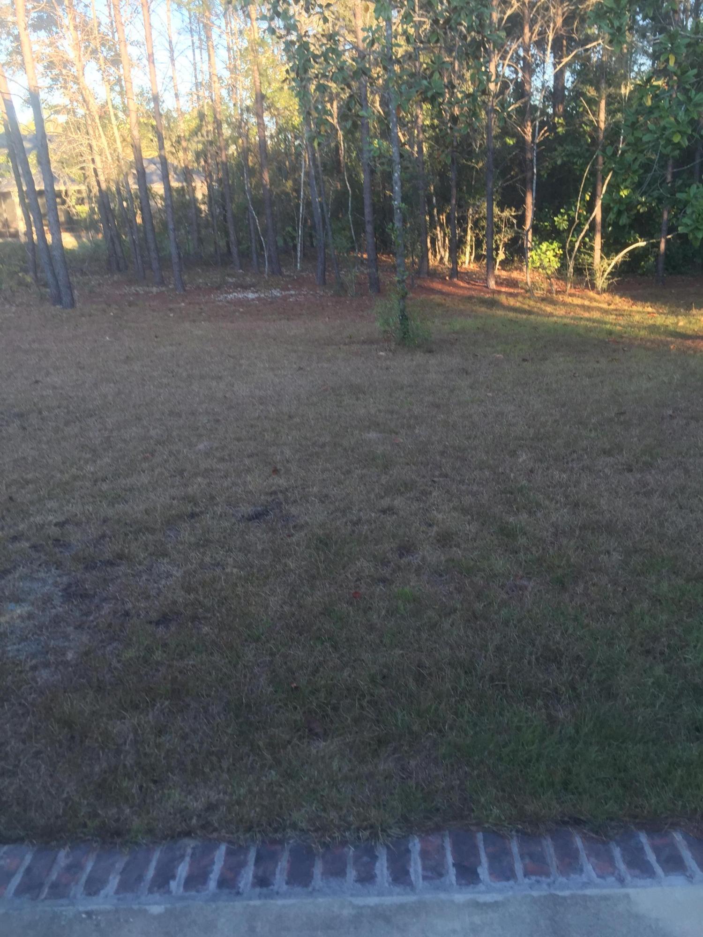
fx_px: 785
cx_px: 352
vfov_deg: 61.7
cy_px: 468
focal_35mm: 29
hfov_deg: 48.2
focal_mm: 4.15
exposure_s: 1/60
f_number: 2.2
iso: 32
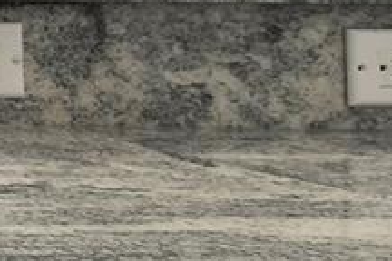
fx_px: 1209
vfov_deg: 11.3
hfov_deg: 10.5
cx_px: -873
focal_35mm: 111
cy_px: -245
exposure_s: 1/50
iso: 100
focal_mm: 10
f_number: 7.1
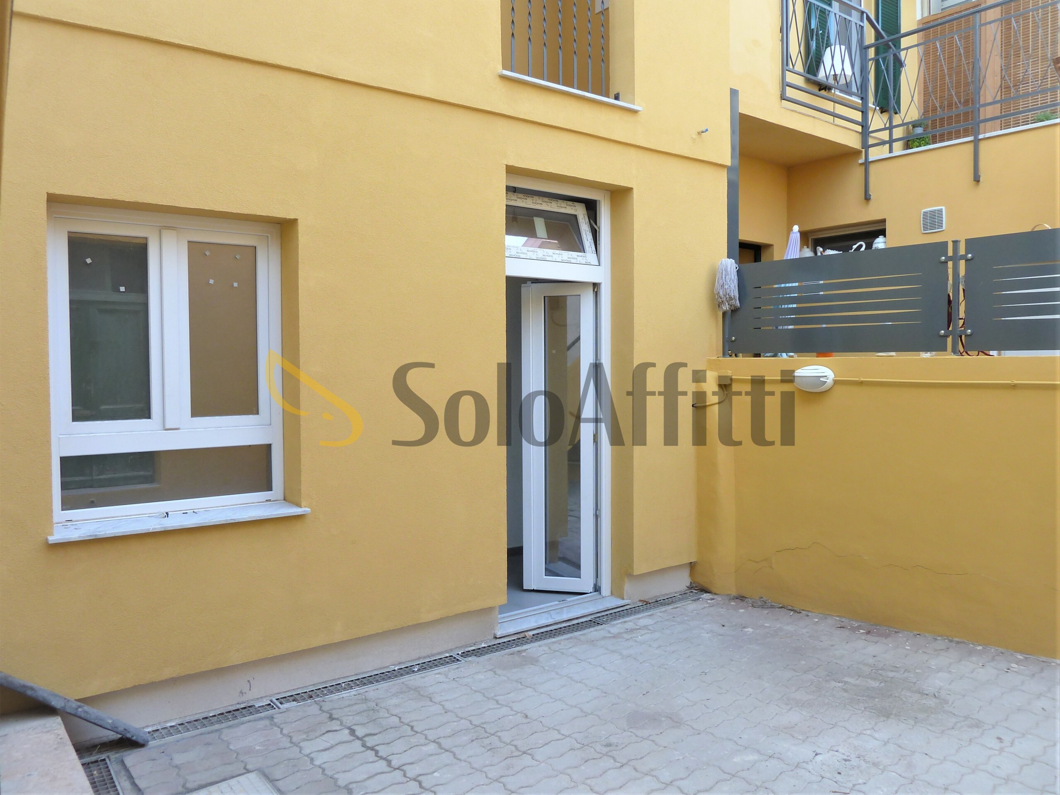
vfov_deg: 54.9
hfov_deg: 69.4
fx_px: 766
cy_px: 398
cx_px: 530
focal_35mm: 25
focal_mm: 4.1
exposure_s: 1/100
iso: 80
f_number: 3.3
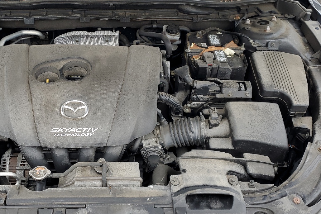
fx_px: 375
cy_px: 101
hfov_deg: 46.0
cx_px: 121
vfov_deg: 31.9
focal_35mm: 42
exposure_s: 1/139
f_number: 1.5
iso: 50
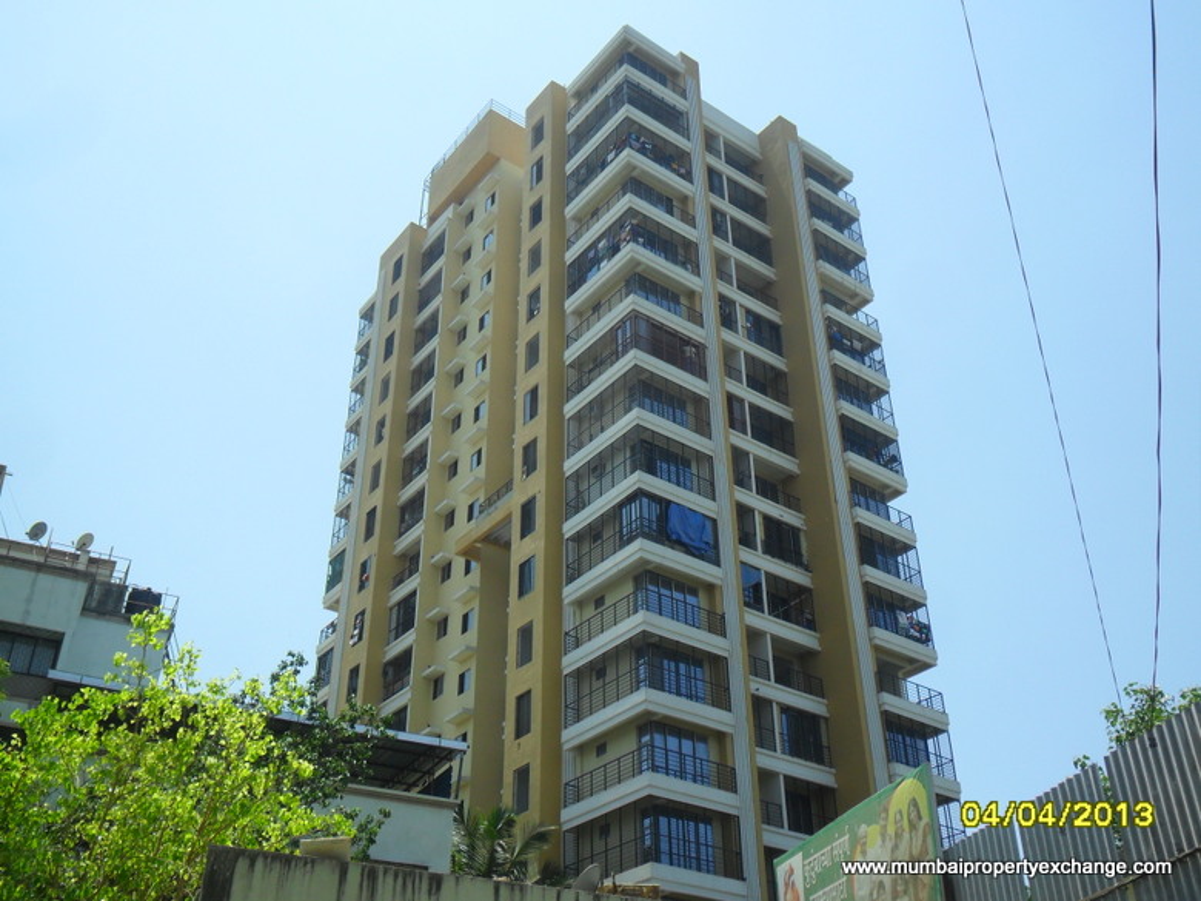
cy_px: 450
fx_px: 1284
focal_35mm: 37
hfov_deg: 50.1
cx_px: 600
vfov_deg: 38.7
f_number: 4
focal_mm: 6.6
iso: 100
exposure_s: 1/1000
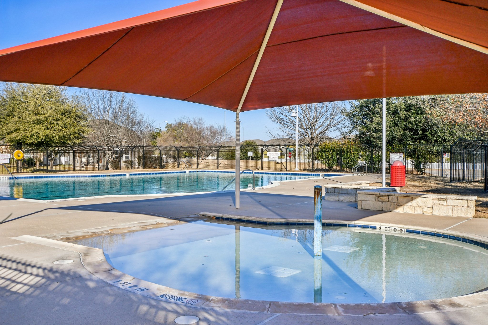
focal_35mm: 36
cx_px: 244
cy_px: 162
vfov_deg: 36.9
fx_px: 488
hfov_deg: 53.1
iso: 400
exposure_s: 1/1250
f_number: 8
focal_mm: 24
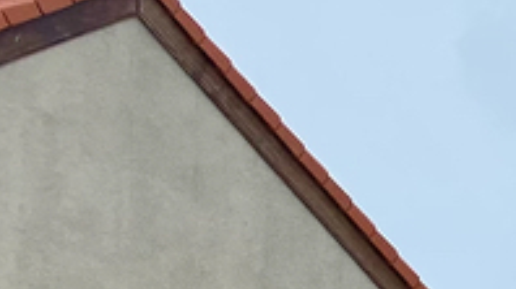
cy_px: 669
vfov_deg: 6.7
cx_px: 1423
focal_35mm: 172
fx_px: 2351
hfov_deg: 10.1
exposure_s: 1/1114
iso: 32
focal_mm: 4.25
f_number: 1.8
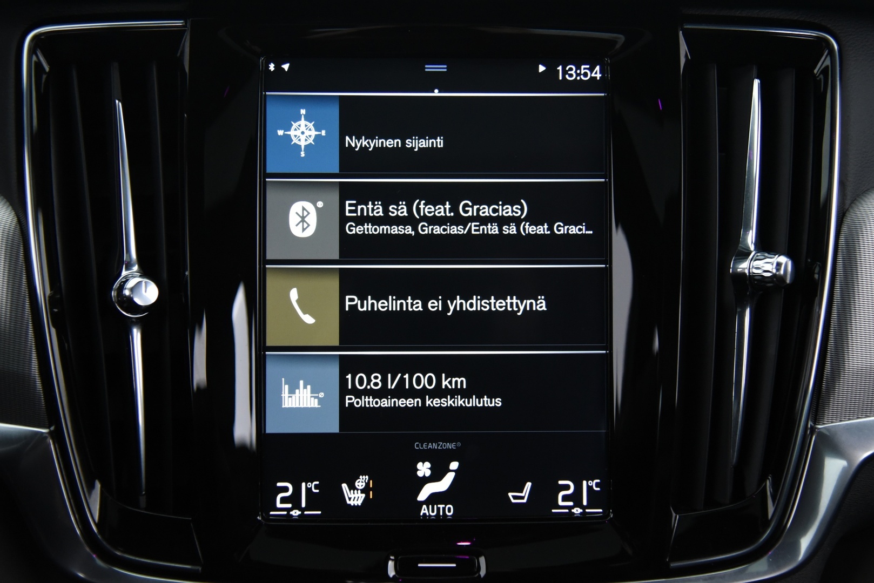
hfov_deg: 48.4
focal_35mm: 40
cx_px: 437
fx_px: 971
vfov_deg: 33.4
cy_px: 292
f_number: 4
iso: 4000
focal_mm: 40
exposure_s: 1/40
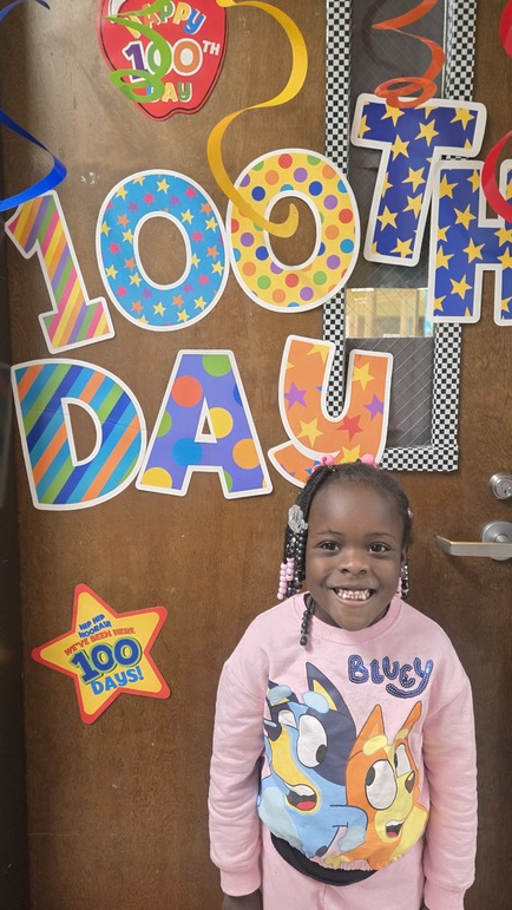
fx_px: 627
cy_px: 465
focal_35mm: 26
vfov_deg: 71.9
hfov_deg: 44.4
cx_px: 274
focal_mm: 5.4
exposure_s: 1/120
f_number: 1.8
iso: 800
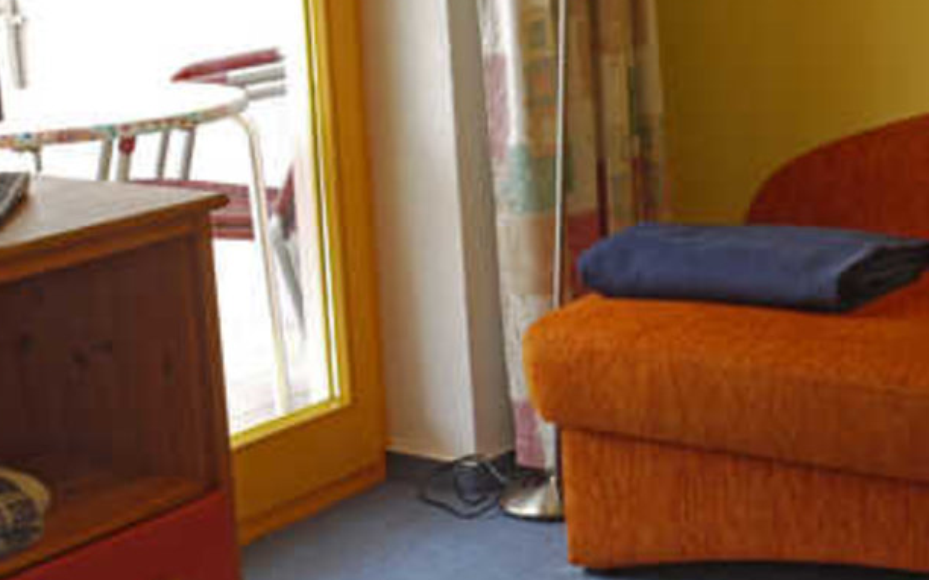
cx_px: 841
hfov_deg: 25.3
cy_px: 181
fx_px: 1999
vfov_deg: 16.5
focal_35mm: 79
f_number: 10
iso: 200
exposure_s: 1/3.2
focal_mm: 19
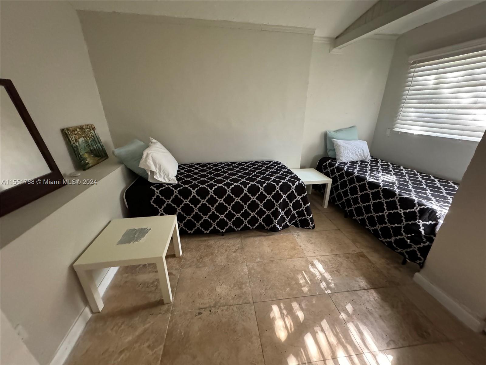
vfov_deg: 85.7
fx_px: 197
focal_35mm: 14
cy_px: 182
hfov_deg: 102.1
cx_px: 243
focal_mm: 2.22
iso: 1250
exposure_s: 1/58
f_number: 2.2
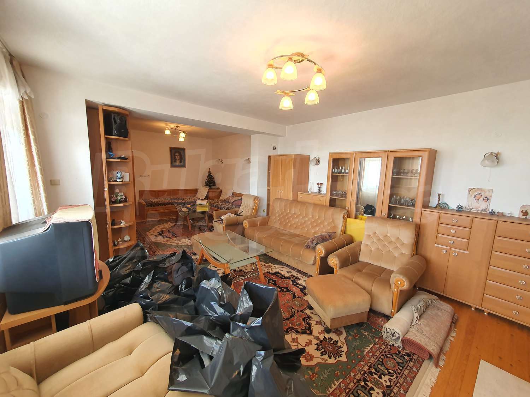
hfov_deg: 106.2
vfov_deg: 89.9
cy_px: 198
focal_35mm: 13
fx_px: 199
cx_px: 265
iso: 200
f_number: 2.2
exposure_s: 1/50
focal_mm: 1.8
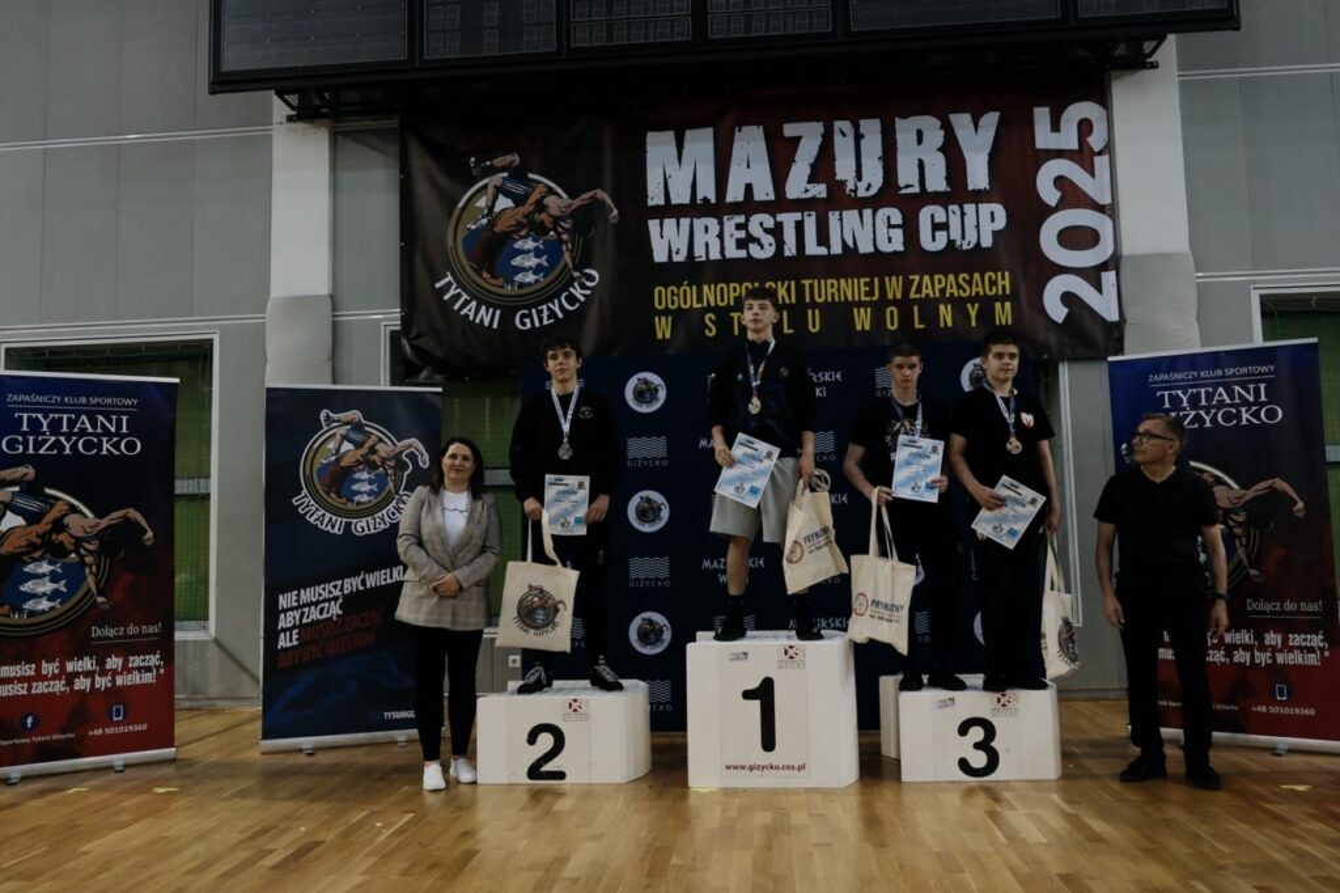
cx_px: 670
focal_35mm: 27
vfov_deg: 47.9
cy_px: 446
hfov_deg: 67.4
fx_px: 1005
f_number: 3.2
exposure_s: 1/125
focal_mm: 18
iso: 800
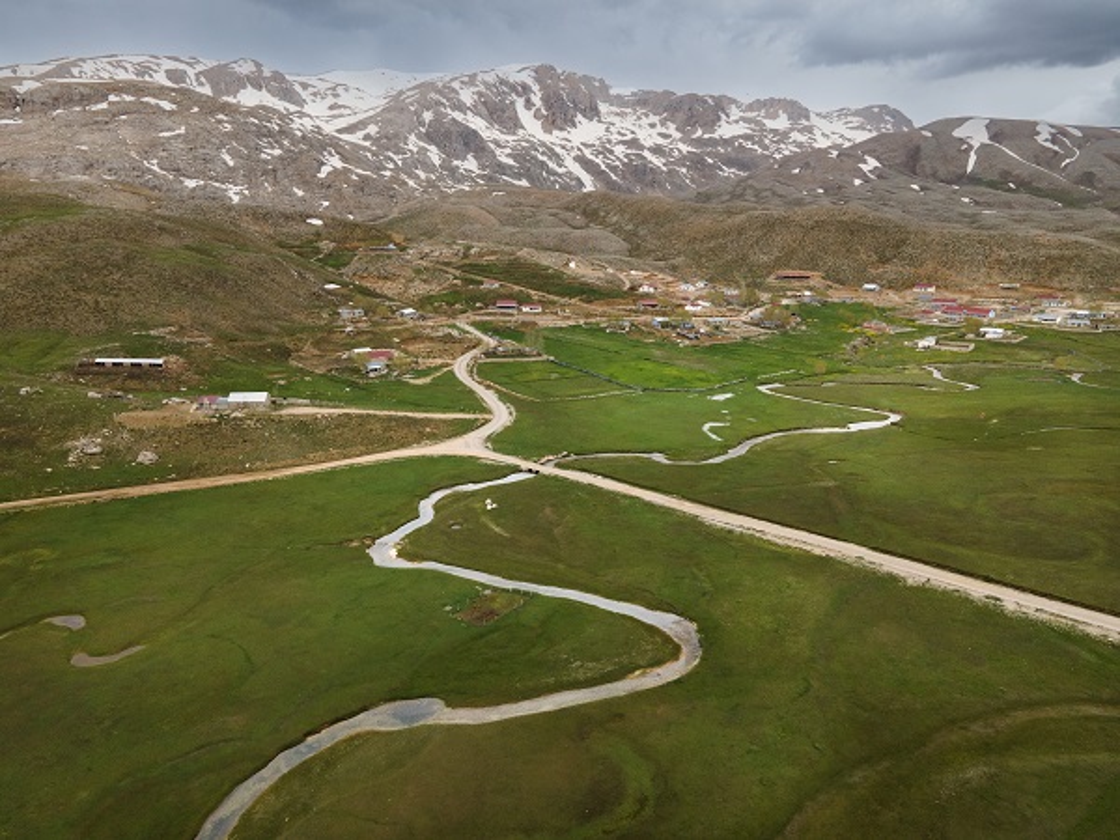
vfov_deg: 56.8
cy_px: 420
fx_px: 777
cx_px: 560
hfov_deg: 71.6
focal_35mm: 24
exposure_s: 1/640
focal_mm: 4.5
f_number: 2.8
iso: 100
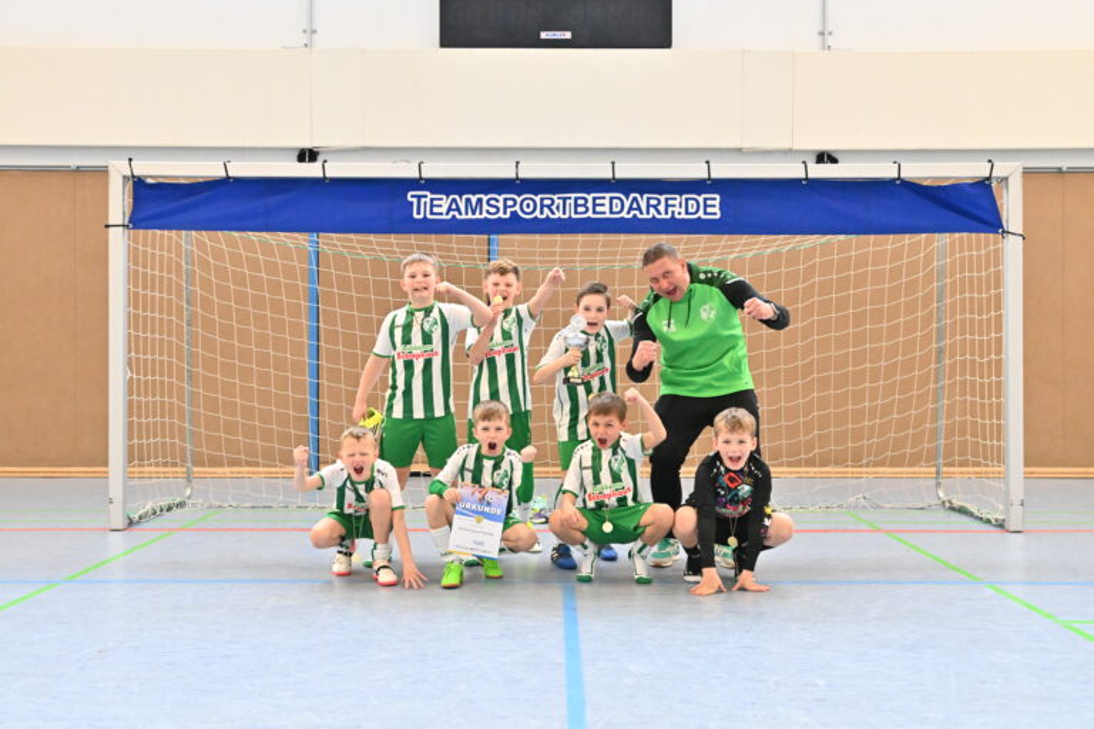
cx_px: 547
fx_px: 1155
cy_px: 364
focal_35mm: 38
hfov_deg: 50.7
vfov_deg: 35.1
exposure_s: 1/1000
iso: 8000
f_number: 3.5
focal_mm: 38
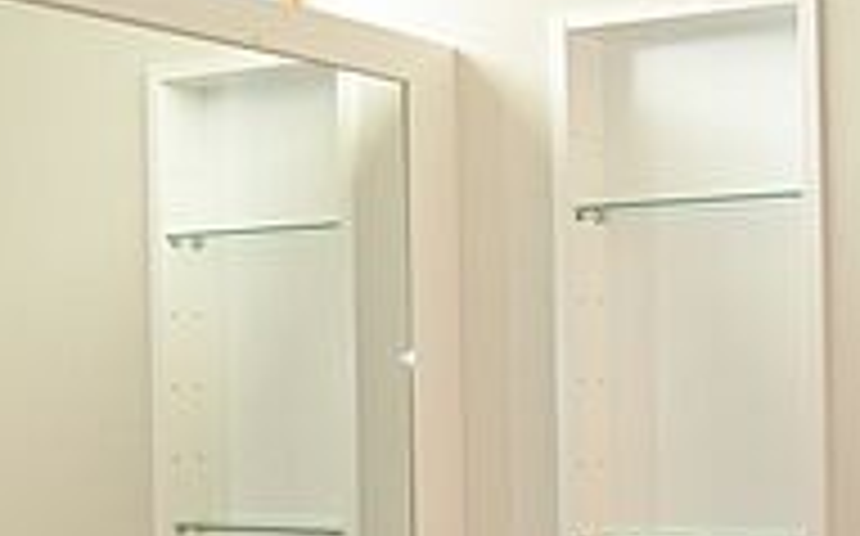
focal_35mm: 81
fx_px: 1897
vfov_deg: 15.9
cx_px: 315
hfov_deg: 25.5
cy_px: 486
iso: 57
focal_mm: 7.8
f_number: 2.8
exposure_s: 1/31.3
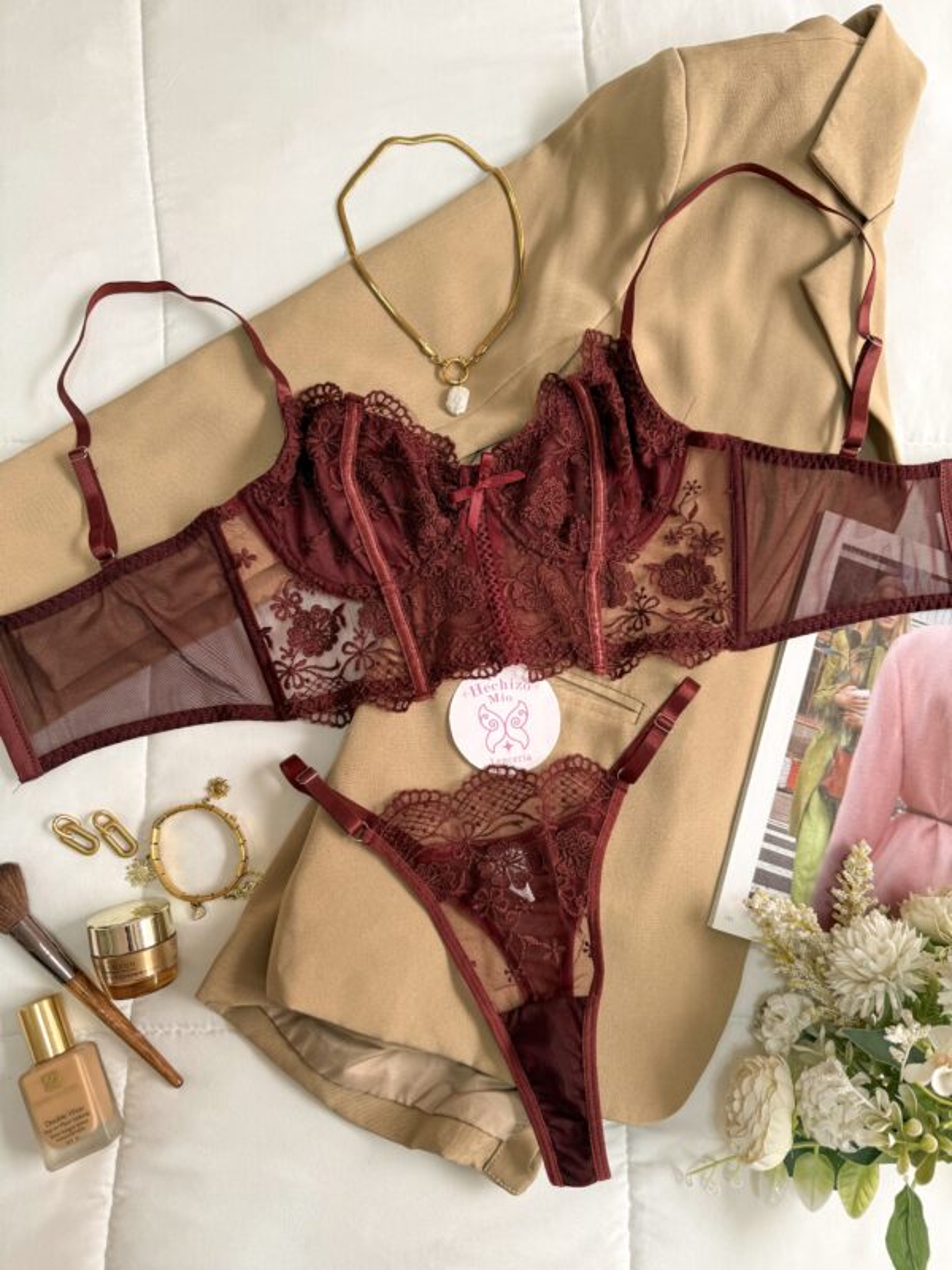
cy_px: 635
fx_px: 880
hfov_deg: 56.8
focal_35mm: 24
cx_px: 476
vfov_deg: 71.6
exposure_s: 1/120
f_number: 1.8
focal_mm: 6.76
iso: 80
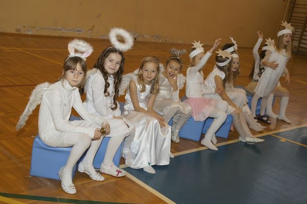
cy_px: 102
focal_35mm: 45
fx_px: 383
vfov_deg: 29.8
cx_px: 154
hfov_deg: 43.6
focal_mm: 30
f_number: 5.6
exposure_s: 1/60
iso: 400
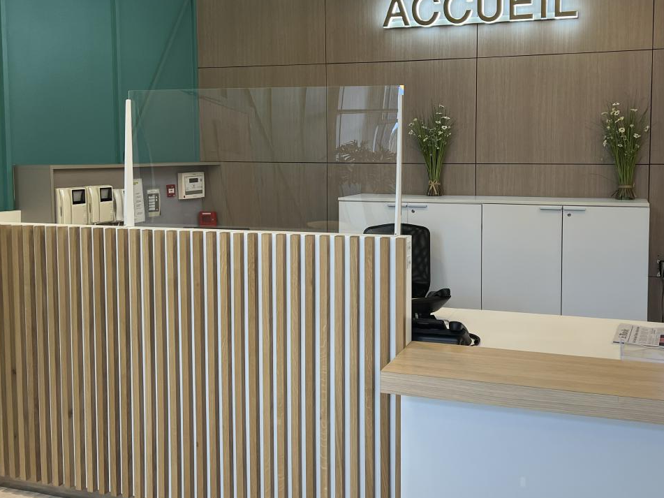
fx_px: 671
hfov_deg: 52.0
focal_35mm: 35
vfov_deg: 40.5
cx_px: 418
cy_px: 196
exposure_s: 1/100
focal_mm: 5.7
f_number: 1.5
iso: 125
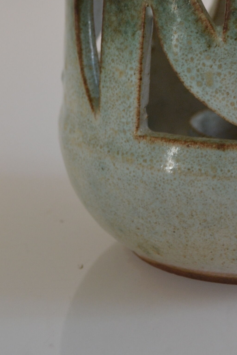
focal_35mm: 154
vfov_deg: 13.0
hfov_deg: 8.8
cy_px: -85
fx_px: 1521
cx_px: 256
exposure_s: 1/125
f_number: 5.6
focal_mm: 34
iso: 360
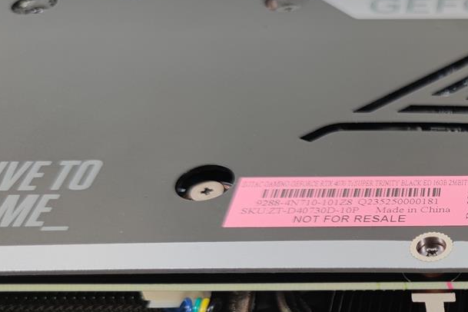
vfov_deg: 20.9
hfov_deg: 27.6
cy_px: 273
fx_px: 832
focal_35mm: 64
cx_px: 559
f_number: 1.85
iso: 97
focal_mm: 6.78
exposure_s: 1/100
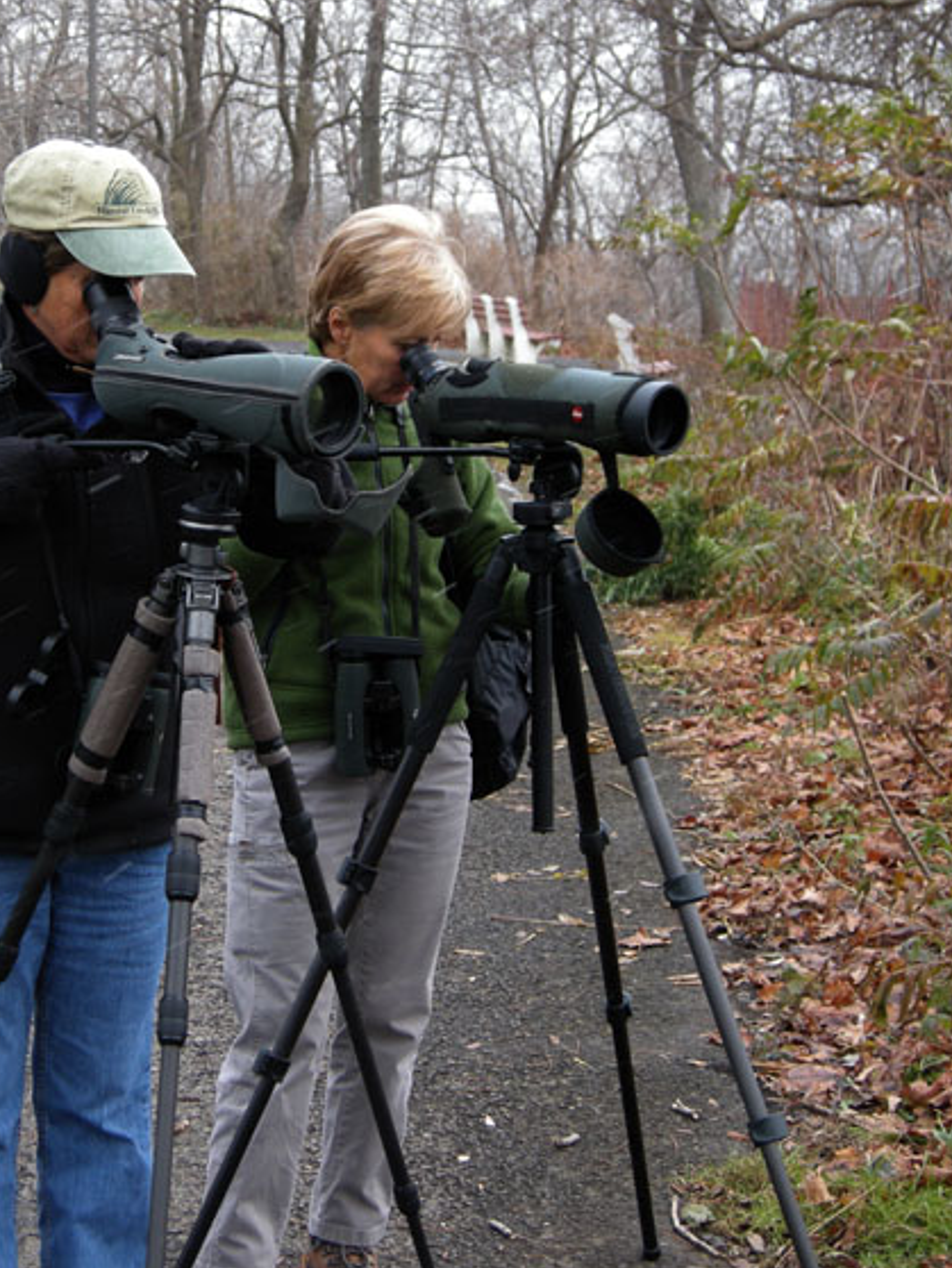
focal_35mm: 86
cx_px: 218
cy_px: 609
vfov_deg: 22.7
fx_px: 3151
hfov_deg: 17.1
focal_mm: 12.9
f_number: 3.5
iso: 85
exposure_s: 1/64.2
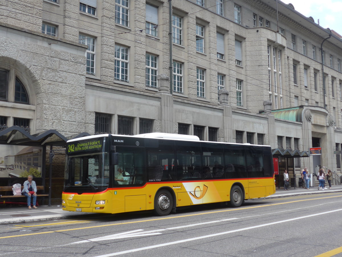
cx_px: 171
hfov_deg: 45.8
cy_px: 128
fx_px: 405
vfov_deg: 35.1
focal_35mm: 41
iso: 80
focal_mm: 8.4
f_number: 2.8
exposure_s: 1/640
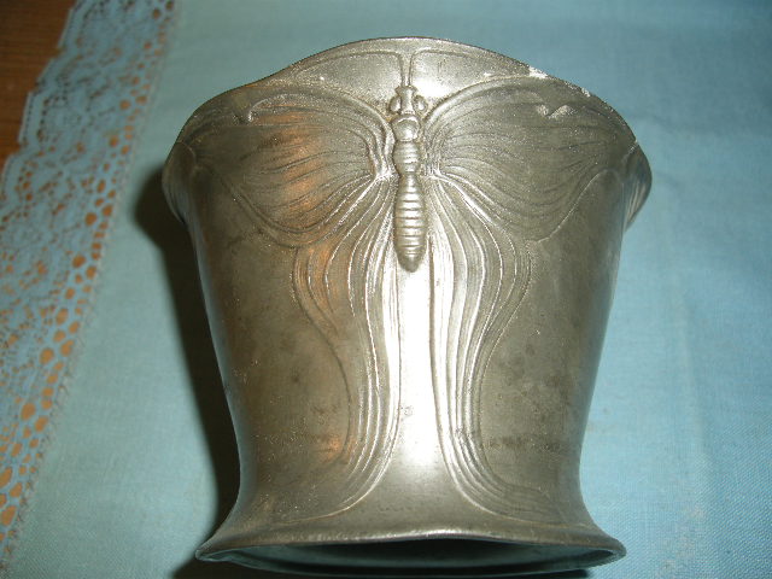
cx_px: 386
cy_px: 290
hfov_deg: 50.1
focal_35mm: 37
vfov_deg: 38.7
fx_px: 825
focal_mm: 7.9
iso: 64
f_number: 8
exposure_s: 1/60
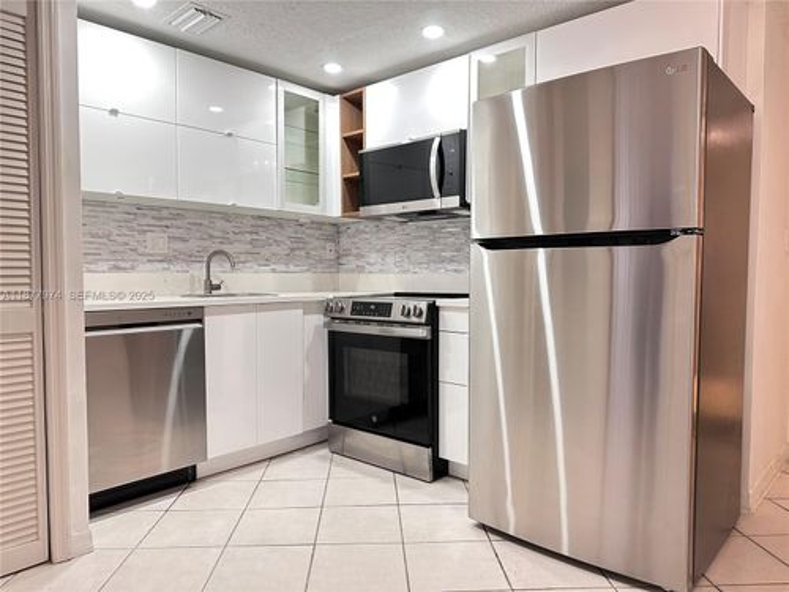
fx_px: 547
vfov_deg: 56.8
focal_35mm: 24
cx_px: 394
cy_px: 296
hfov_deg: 71.6
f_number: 1.78
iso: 320
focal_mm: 6.86
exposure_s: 1/60
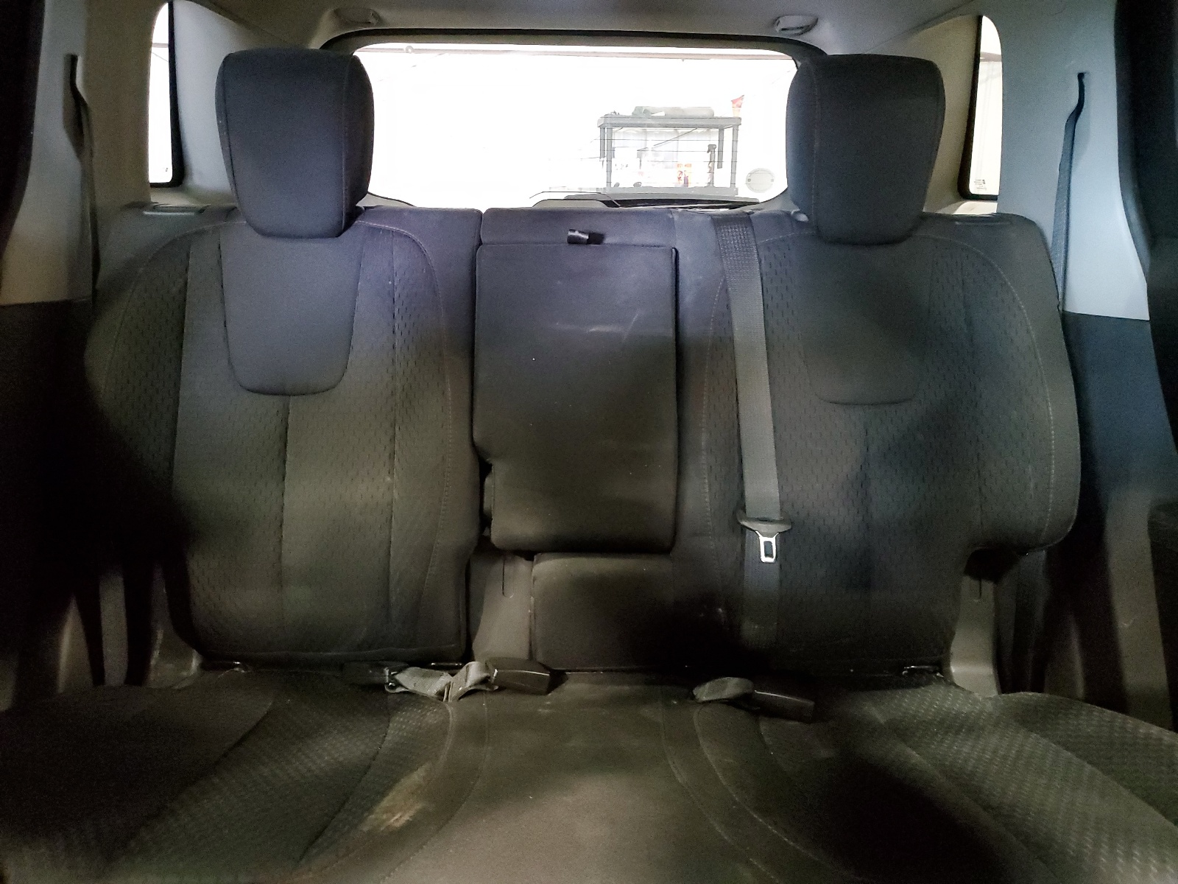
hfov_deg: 67.3
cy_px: 442
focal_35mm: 26
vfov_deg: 53.1
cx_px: 589
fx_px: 885
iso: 893
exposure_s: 1/15
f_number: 1.5
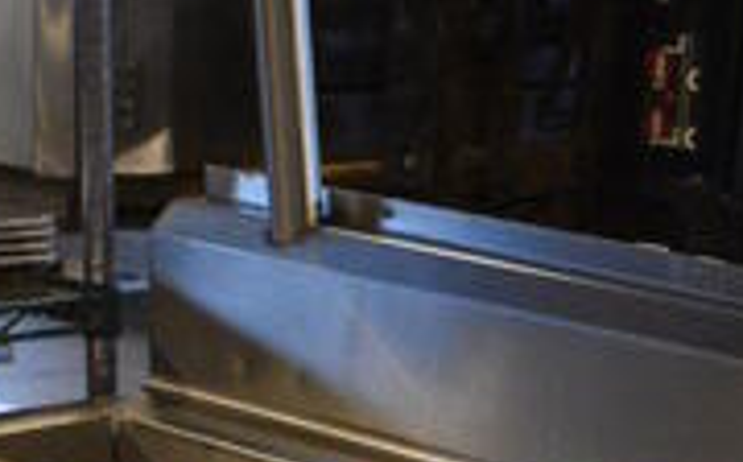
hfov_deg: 14.9
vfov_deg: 8.8
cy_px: 955
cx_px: 541
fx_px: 2831
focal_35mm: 140
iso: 2500
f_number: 3.5
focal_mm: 18
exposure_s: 1/125
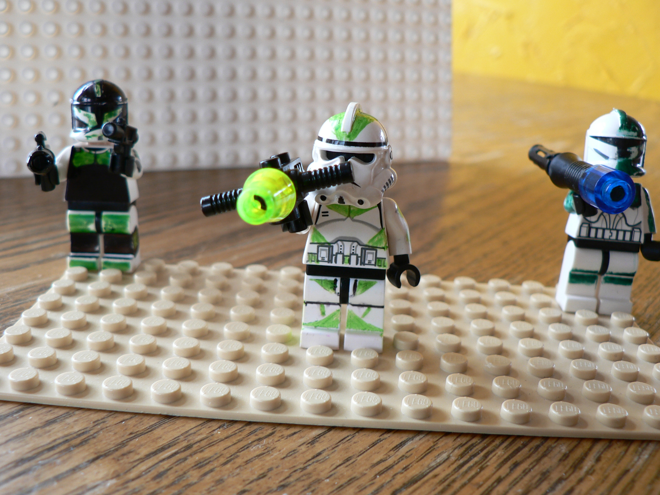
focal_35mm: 37
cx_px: 330
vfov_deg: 38.7
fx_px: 705
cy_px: 248
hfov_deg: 50.1
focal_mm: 6.2
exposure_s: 1/30
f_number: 2.8
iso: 80
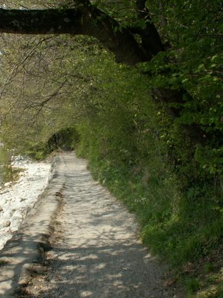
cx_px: 67
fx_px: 404
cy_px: 149
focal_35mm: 47
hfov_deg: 30.5
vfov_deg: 40.5
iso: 50
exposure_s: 1/200
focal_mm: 5.86
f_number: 5.6
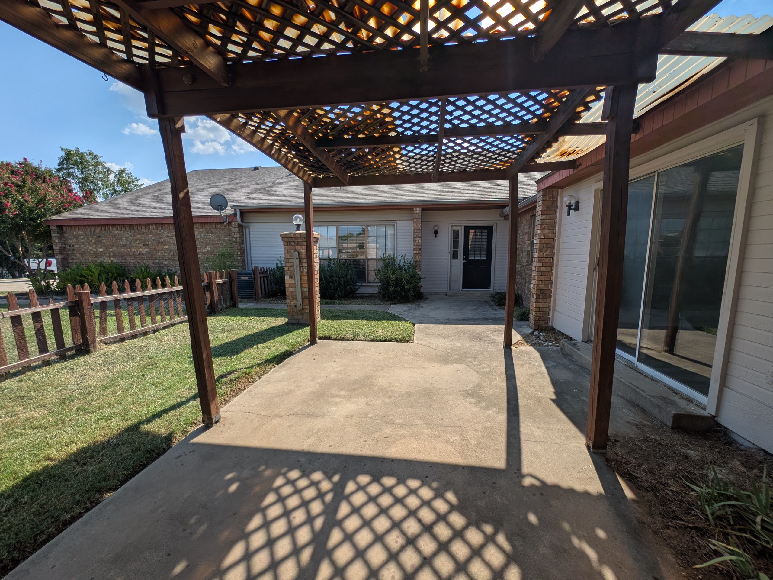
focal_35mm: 12
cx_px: 386
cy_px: 290
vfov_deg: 94.5
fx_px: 268
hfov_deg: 110.5
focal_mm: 2.23
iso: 33
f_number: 1.95
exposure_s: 1/2825
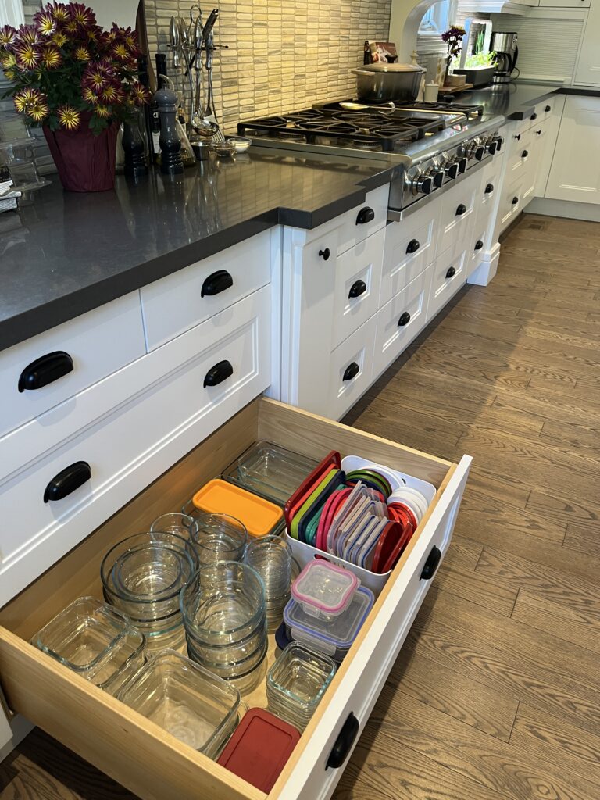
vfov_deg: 67.3
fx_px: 601
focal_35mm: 26
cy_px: 400
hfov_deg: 53.1
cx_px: 300
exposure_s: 1/60
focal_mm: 5.1
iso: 125
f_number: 1.6
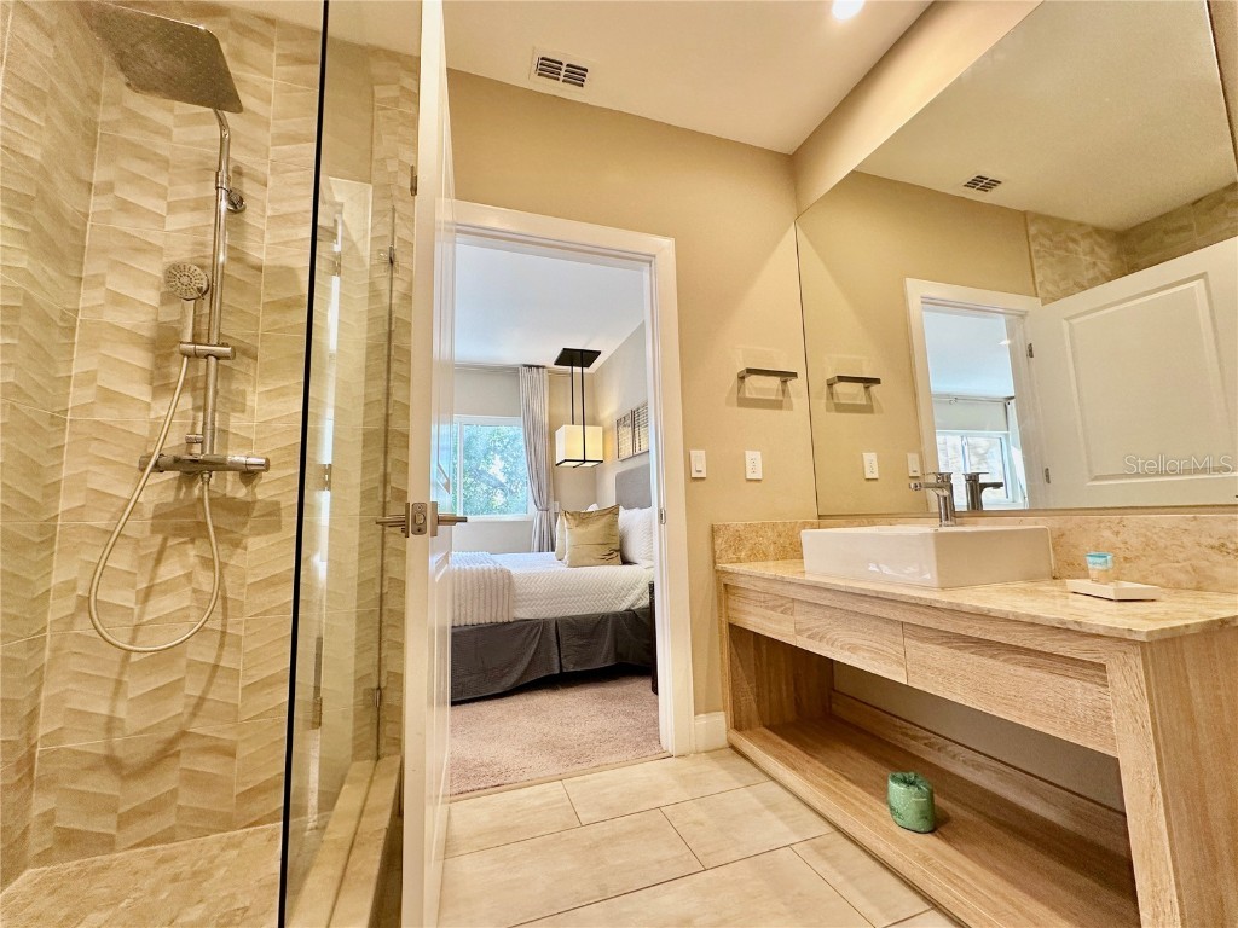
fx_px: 501
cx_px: 619
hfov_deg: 102.1
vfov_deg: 85.7
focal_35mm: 14
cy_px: 464
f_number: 2.2
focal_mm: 2.22
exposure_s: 1/120
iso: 160
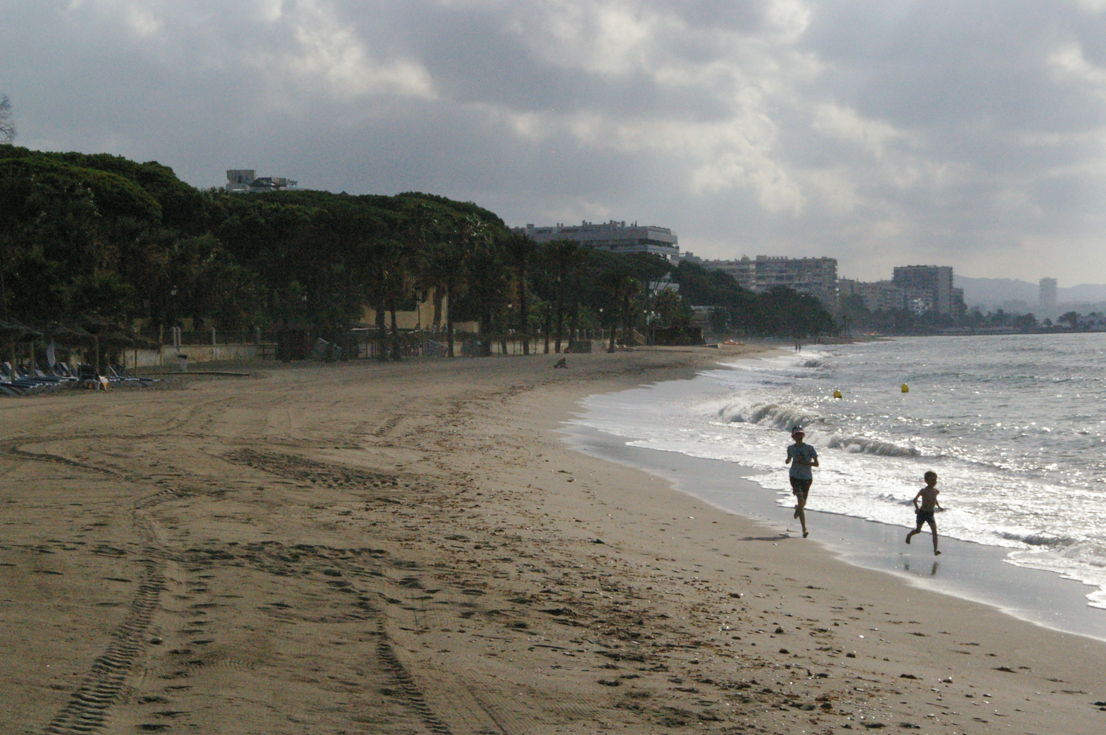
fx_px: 2993
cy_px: 368
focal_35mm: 98
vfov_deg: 14.0
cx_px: 553
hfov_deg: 20.9
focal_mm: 65
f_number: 13
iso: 3200
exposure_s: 1/4000
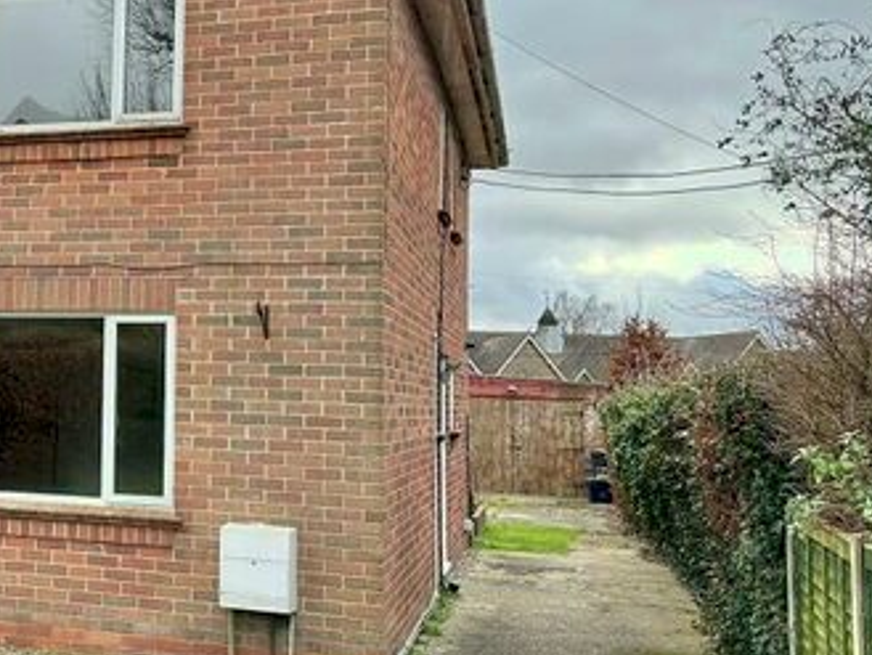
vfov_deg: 28.5
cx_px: 53
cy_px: 269
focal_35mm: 51
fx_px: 1285
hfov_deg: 34.9
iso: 80
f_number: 1.78
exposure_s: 1/709
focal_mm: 6.86
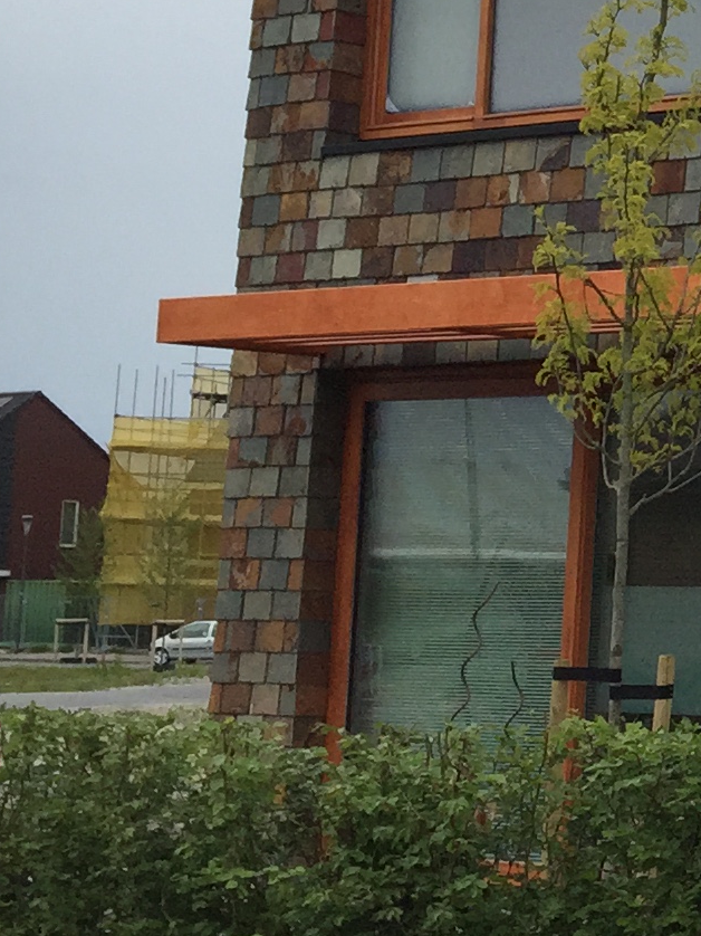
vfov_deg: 17.4
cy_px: 297
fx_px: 3053
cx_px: 1542
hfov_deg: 11.4
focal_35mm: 113
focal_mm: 4.15
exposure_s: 1/746
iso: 32
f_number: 2.2
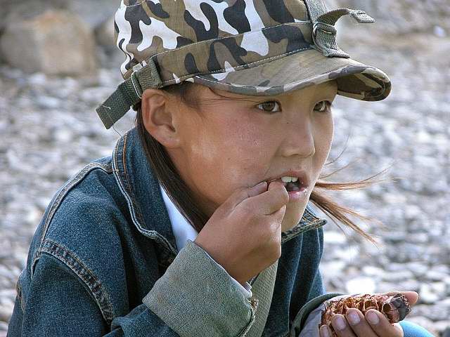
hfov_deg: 7.4
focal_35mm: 266
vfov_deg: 5.6
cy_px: 168
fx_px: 3458
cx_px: 225
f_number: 4.2
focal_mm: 67.7
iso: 200
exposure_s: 1/250
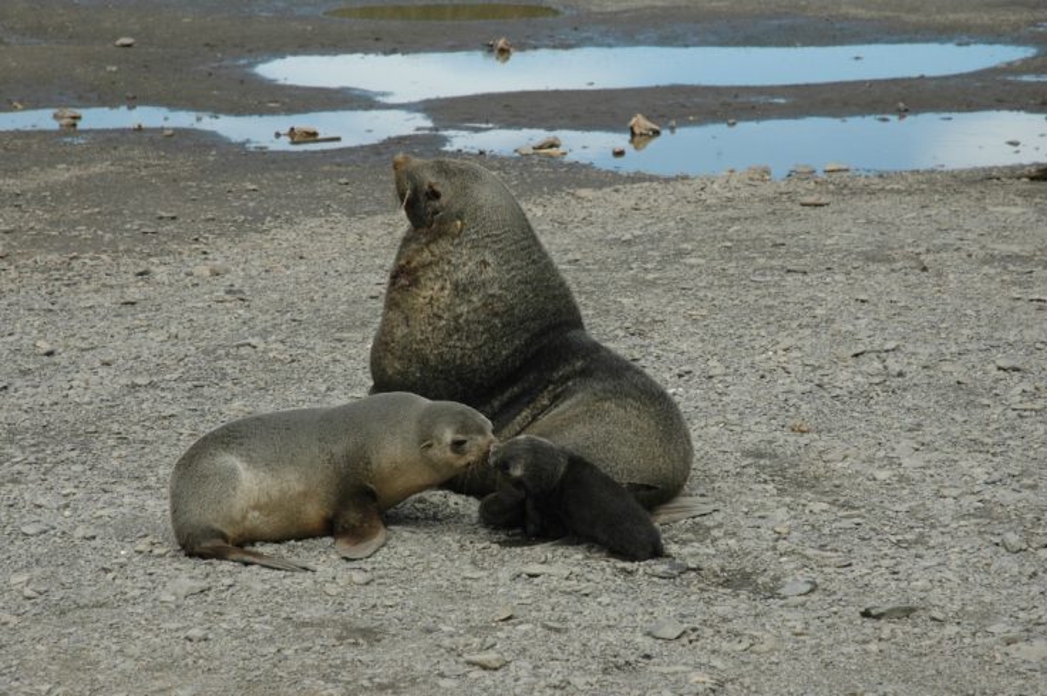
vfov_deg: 8.7
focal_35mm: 158
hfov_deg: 13.1
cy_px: 348
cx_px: 524
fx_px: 4575
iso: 400
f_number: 29
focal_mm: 105
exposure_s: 1/60
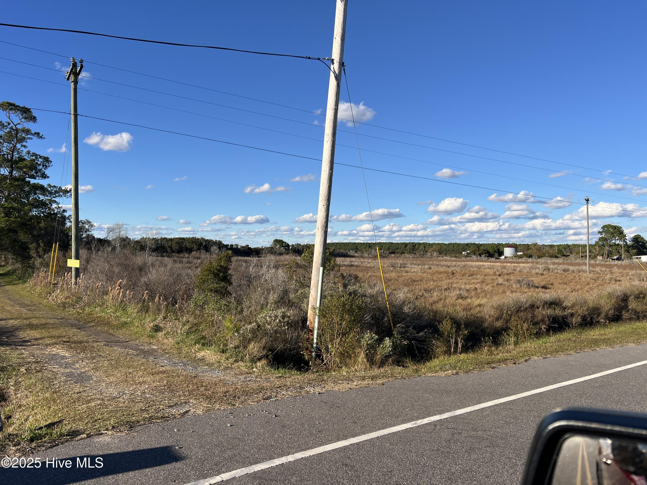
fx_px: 486
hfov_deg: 67.3
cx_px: 324
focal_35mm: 26
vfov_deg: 53.1
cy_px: 242
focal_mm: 5.7
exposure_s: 1/4444
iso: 50
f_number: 1.5
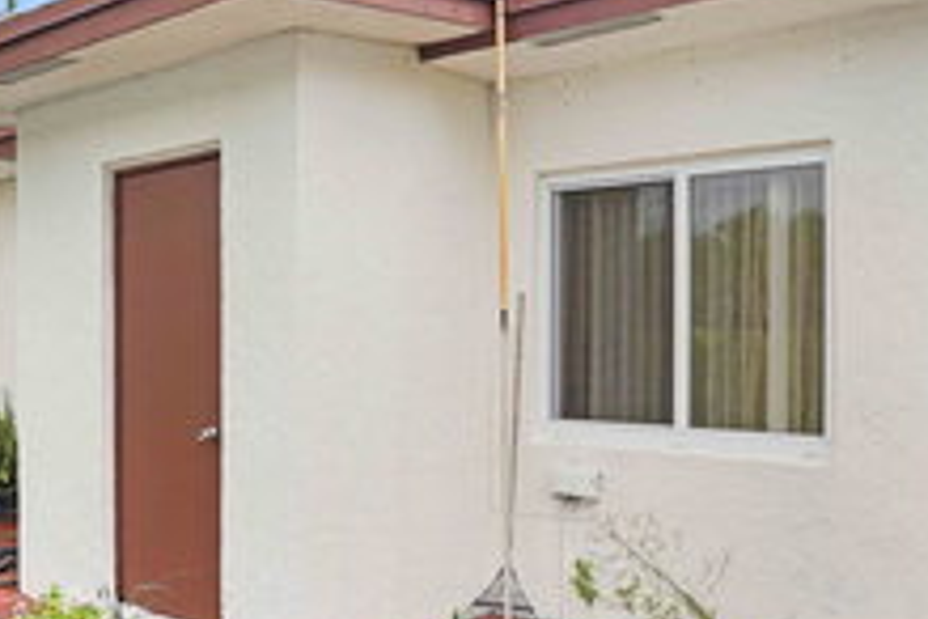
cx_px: 356
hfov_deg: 53.9
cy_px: 343
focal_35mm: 35
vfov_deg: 37.8
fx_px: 902
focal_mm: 16
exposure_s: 1/500
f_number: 4.5
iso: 100
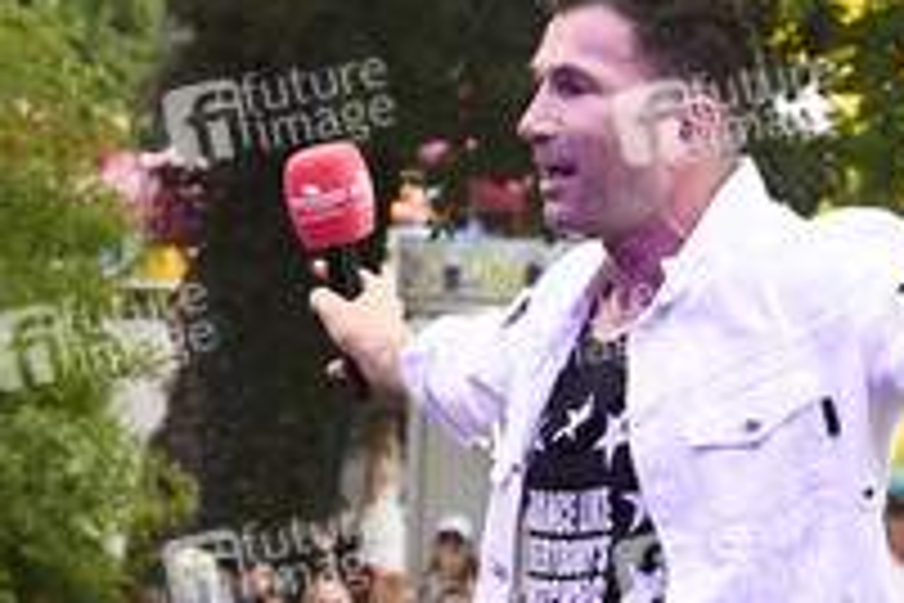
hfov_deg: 6.3
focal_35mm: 325
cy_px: 450
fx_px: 8160
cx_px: 609
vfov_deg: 4.2
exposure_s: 1/640
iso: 4000
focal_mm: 145
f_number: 11
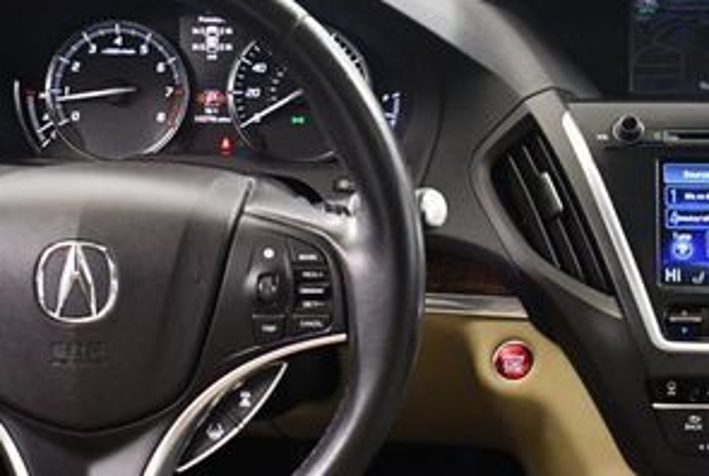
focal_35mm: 78
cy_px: 260
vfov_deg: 17.6
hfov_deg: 25.8
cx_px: 483
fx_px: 1539
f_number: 3.5
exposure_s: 1/60
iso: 3200
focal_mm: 18
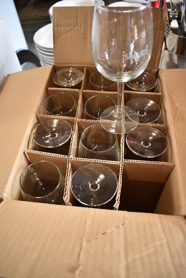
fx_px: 209
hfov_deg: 48.0
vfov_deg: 67.3
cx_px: 93
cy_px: 139
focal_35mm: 27
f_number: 3.5
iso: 800
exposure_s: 1/125
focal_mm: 18
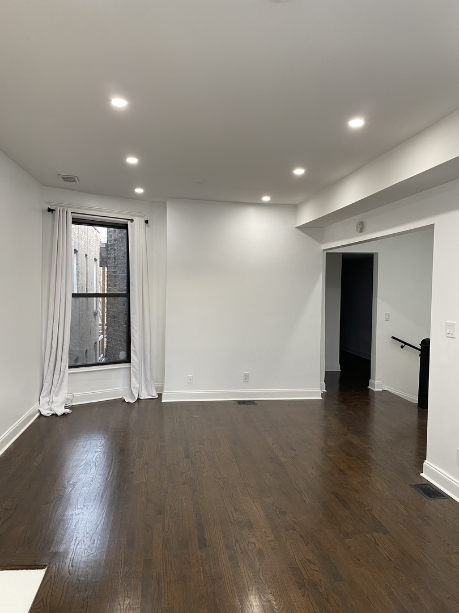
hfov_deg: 53.1
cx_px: 230
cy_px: 306
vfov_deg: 67.3
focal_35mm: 26
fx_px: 460
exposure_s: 1/60
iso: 160
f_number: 1.8
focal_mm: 4.25
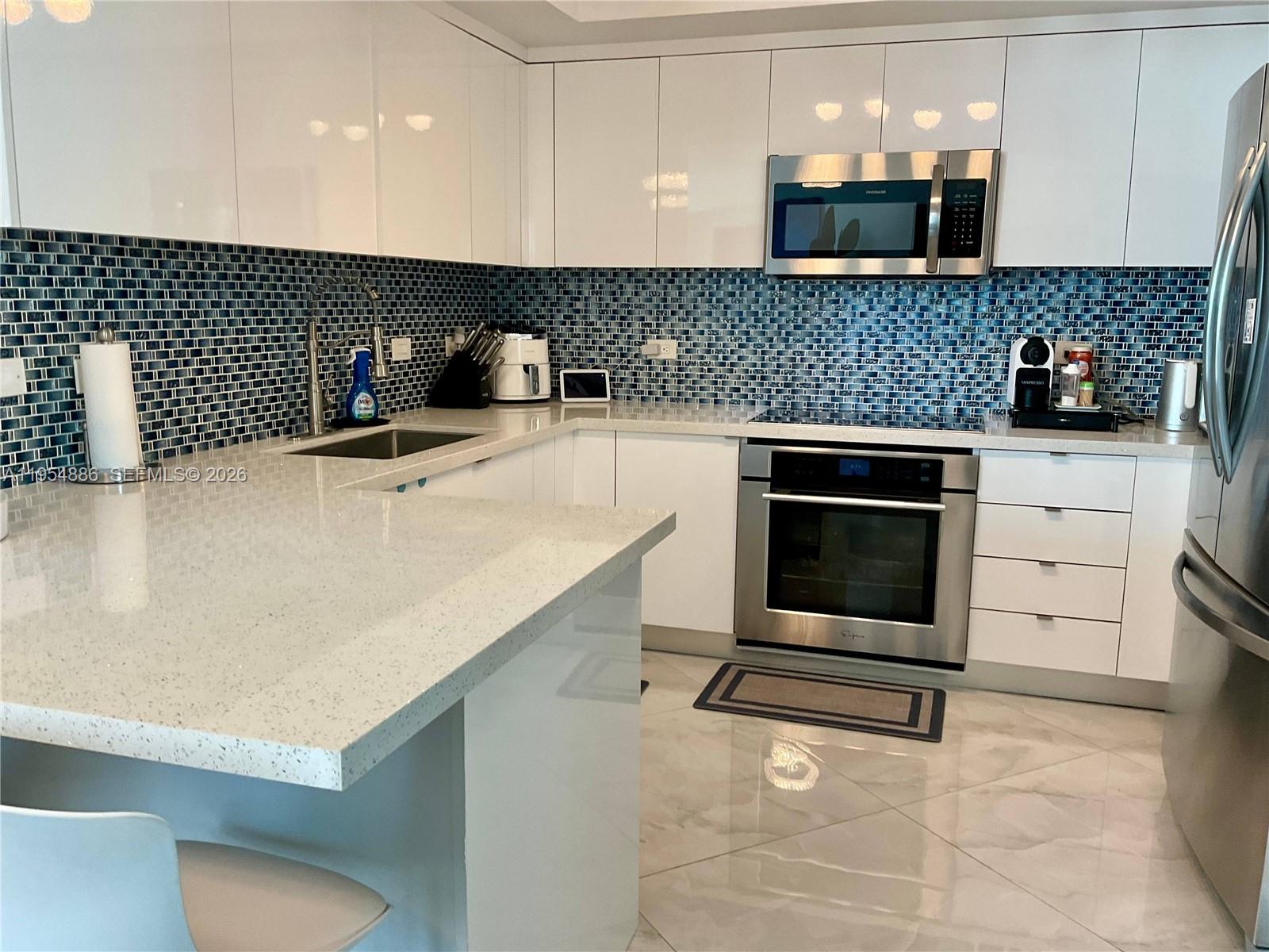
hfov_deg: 61.7
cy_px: 476
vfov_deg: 48.2
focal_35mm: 29
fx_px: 1063
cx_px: 634
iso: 50
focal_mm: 3
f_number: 1.8
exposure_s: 1/60
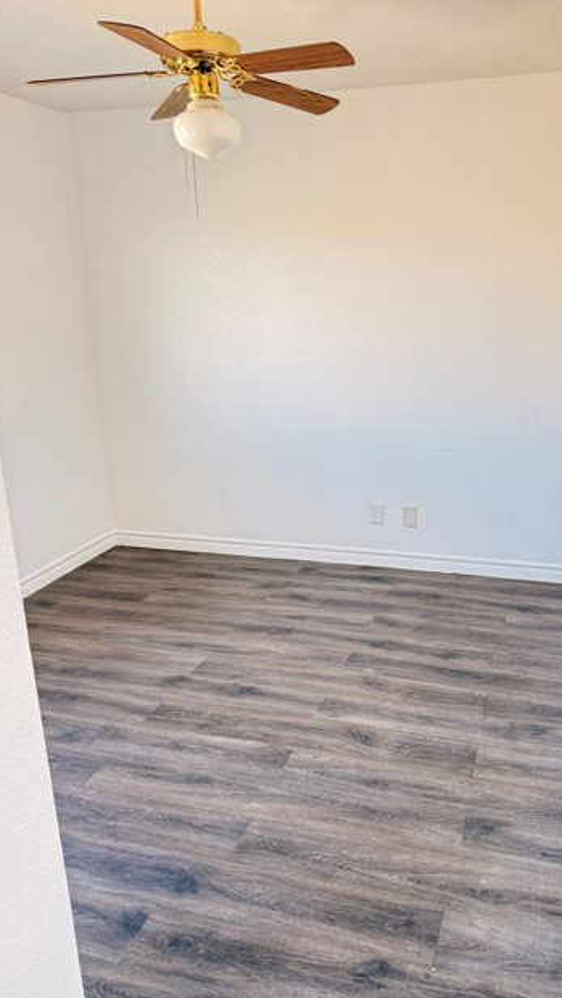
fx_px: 715
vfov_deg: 69.9
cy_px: 501
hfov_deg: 42.5
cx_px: 362
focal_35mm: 27
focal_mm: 6.76
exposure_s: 1/120
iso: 160
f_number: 1.78
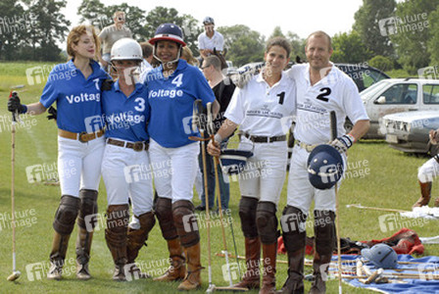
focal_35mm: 120
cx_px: 220
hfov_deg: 17.0
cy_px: 147
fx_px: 1465
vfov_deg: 11.5
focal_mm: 80
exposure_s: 1/640
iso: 800
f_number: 10
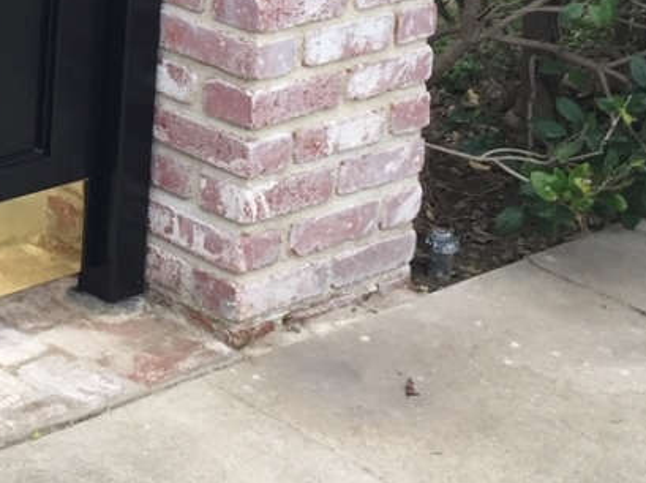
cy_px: -186
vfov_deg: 13.0
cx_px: -354
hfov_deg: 16.3
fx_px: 2032
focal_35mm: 109
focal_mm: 4.15
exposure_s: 1/460
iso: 32
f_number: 2.2
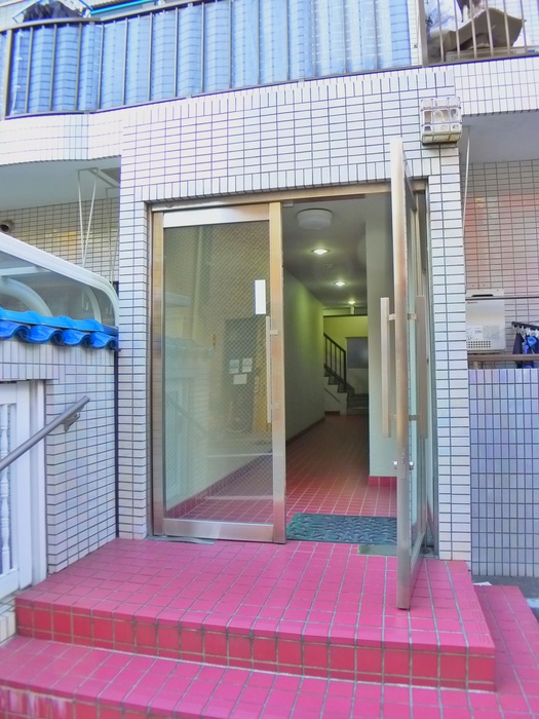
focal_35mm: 32
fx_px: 664
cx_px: 270
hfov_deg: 44.2
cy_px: 360
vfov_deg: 56.8
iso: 400
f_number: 2.2
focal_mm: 6.8
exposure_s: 1/60
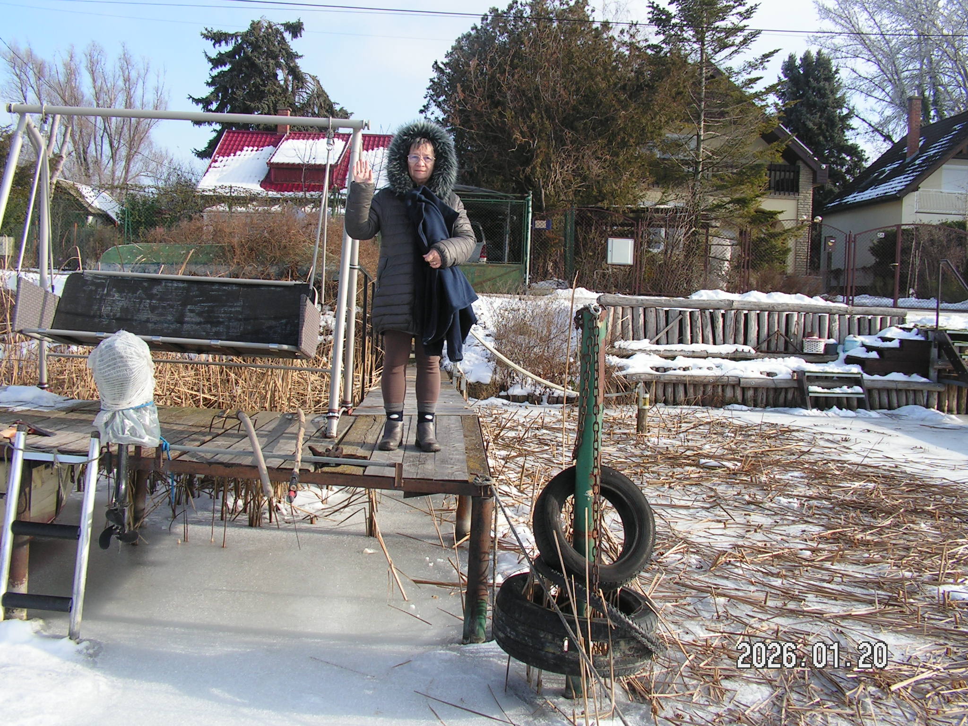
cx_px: 484
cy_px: 363
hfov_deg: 51.4
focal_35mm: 36
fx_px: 1007
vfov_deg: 39.7
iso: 64
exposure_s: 1/320
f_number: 4.8
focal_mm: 6
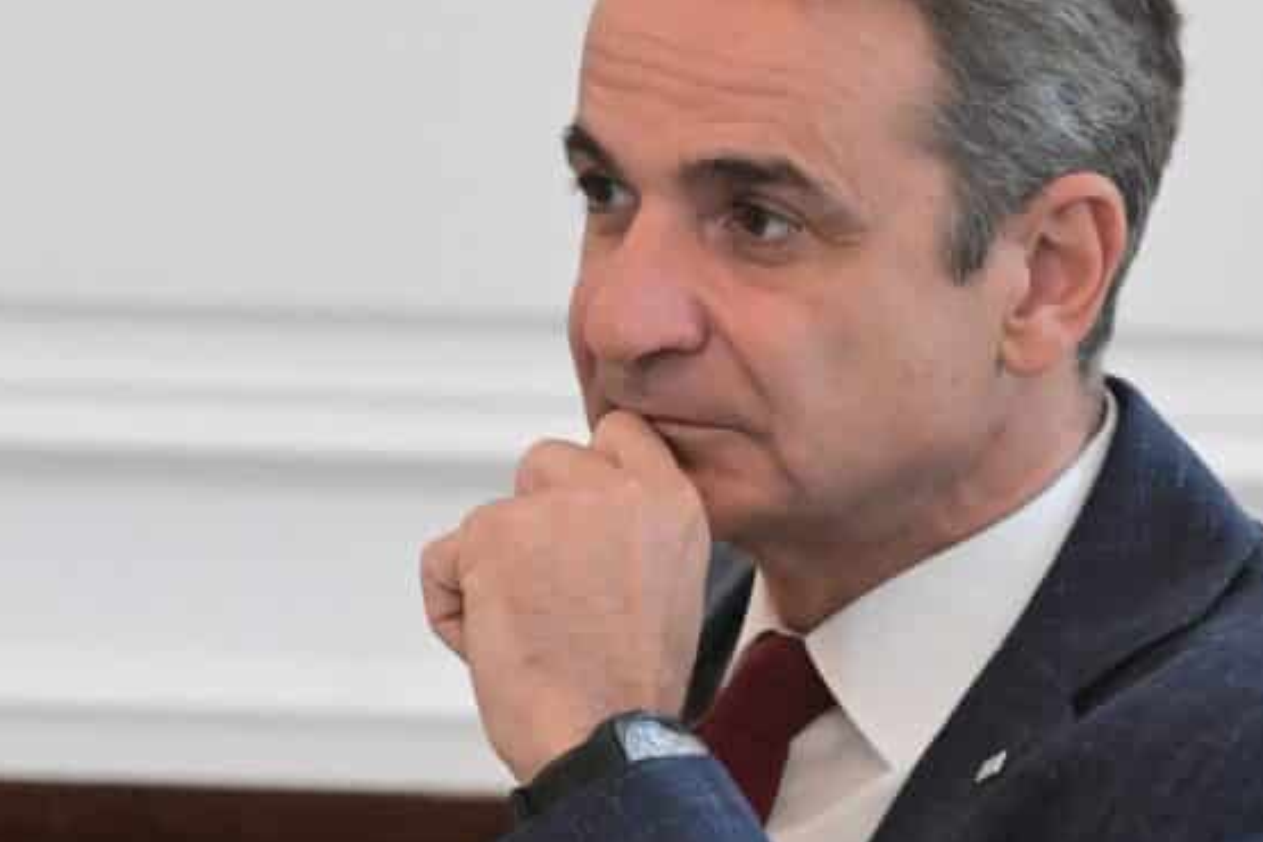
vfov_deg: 3.3
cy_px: 360
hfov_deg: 5.0
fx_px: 14558
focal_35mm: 415
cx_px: 678
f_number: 5.6
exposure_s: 1/800
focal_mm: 200
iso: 8000
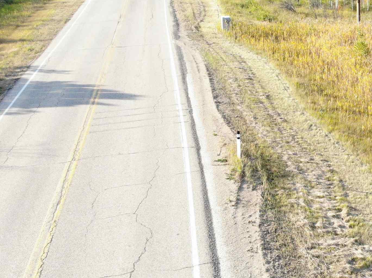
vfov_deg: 26.9
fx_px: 580
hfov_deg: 32.6
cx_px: 374
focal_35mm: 54
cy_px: 100
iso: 100
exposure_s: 1/191
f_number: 2.8
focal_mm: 4.5
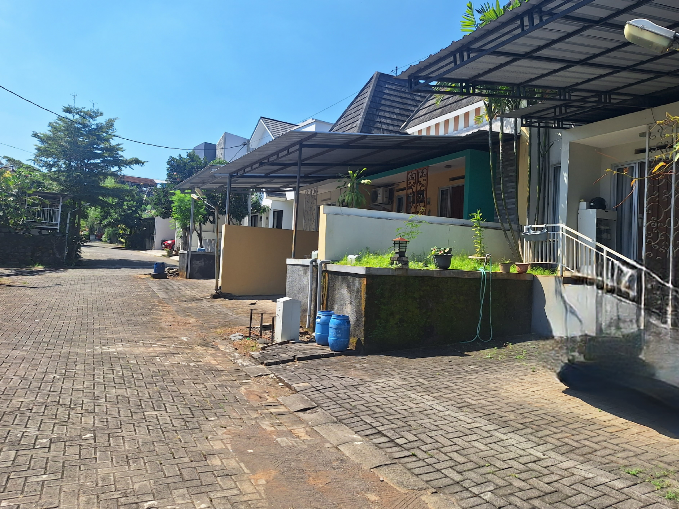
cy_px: 247
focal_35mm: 25
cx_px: 336
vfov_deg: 54.9
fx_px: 490
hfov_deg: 69.4
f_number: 1.8
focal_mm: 5.54
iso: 40
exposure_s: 1/3333
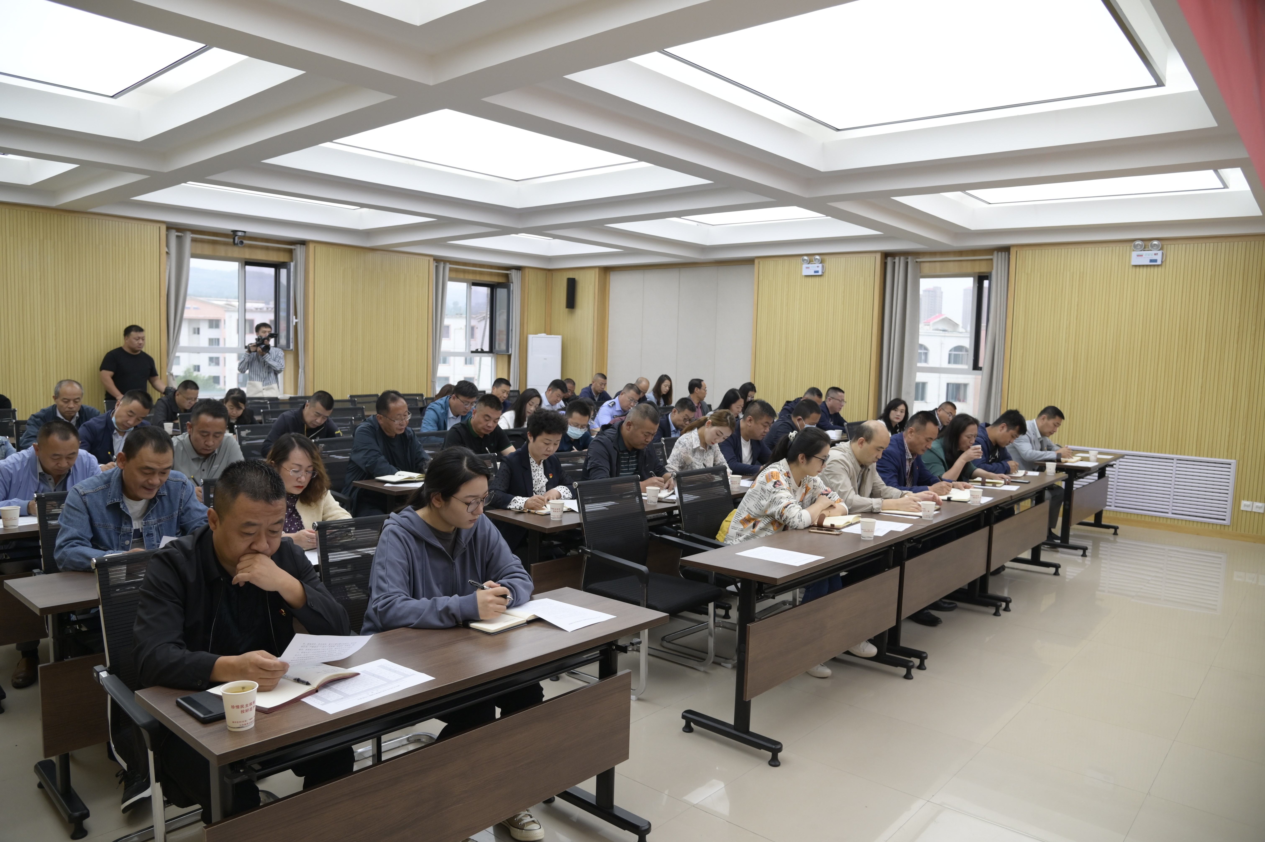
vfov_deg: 53.1
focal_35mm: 24
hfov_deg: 73.8
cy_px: 421
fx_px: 843
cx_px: 632
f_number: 5
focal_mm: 24
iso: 640
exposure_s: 1/100
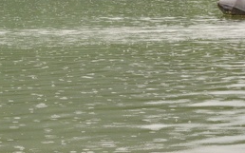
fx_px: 1462
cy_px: -92
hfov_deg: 9.4
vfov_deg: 5.9
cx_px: 349
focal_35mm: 219
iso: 1000
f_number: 18
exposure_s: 1/100
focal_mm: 70
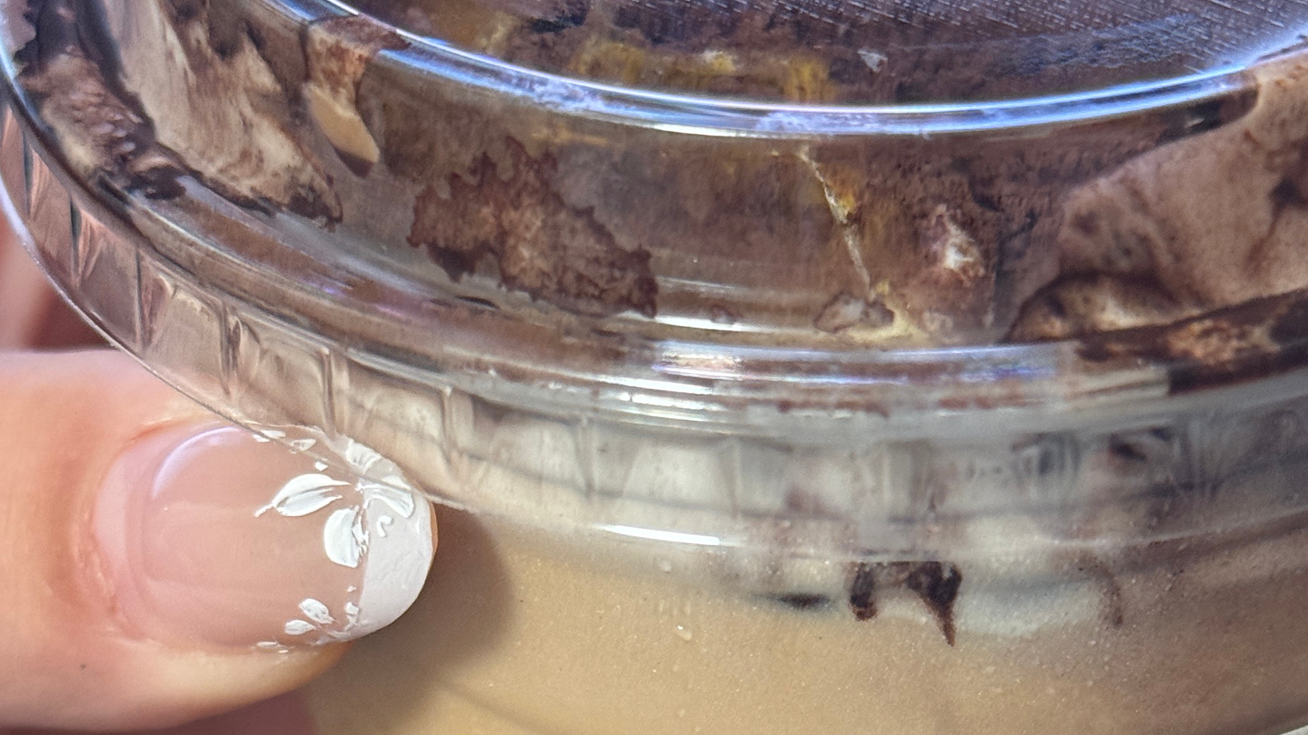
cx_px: 867
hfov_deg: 21.1
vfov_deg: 11.9
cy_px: 704
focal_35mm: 101
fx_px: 3503
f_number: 1.78
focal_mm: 6.76
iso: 250
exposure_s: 1/40
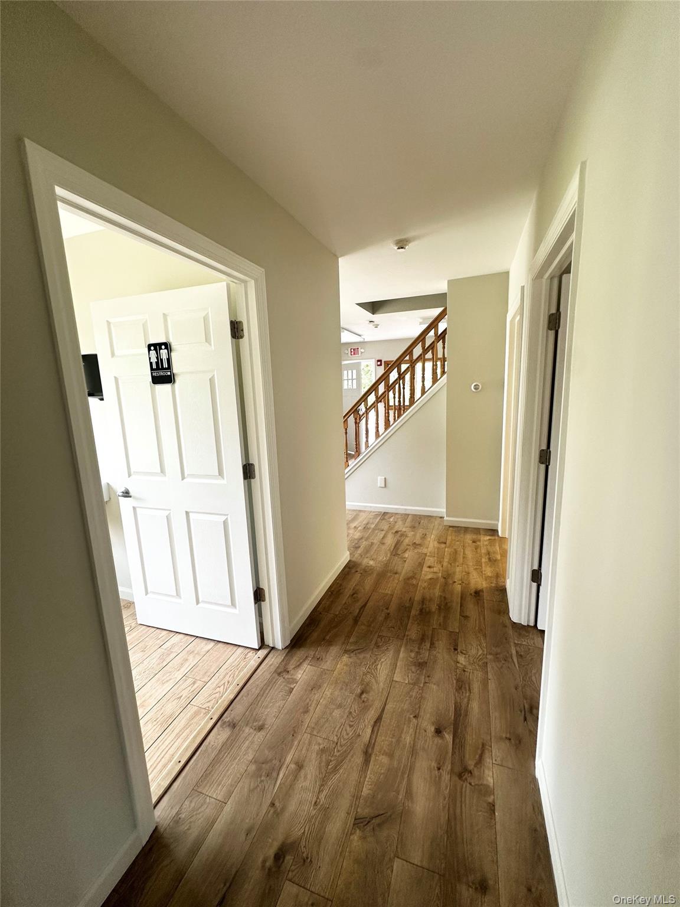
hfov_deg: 85.7
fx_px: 367
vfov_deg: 102.1
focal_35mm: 14
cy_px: 454
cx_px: 340
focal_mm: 2.22
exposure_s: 1/99
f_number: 2.2
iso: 125
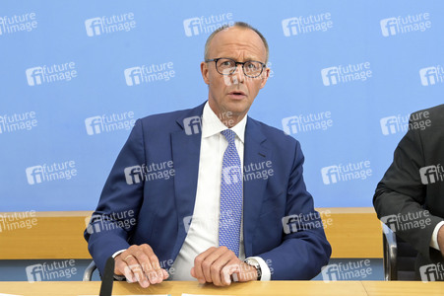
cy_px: 148
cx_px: 222
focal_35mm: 34
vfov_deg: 38.8
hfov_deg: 55.8
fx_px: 419
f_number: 5.6
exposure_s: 1/500
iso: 4000
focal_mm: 34
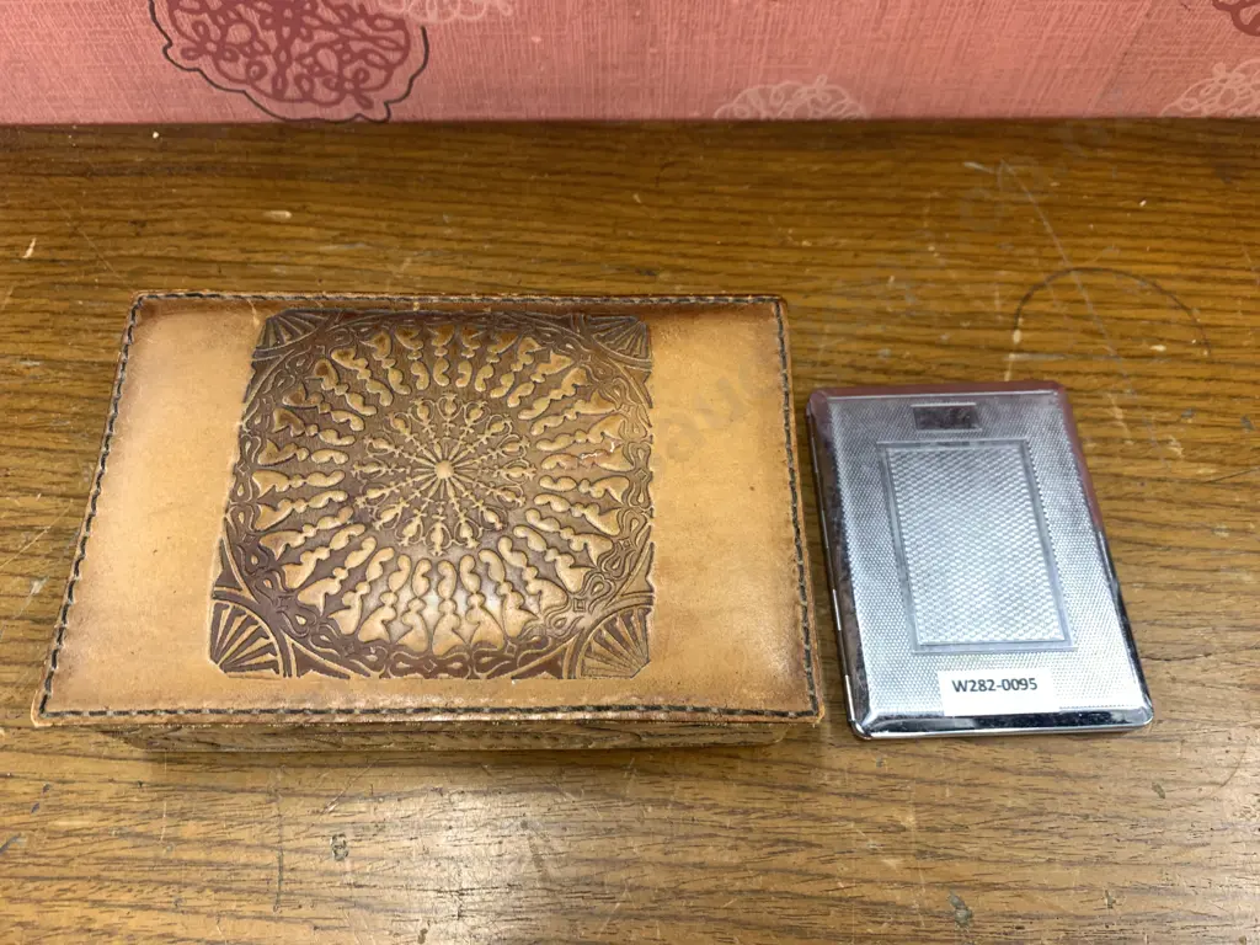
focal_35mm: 26
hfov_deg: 67.3
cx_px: 630
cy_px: 472
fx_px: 946
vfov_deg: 53.1
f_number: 1.8
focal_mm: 4.25
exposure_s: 1/50
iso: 100
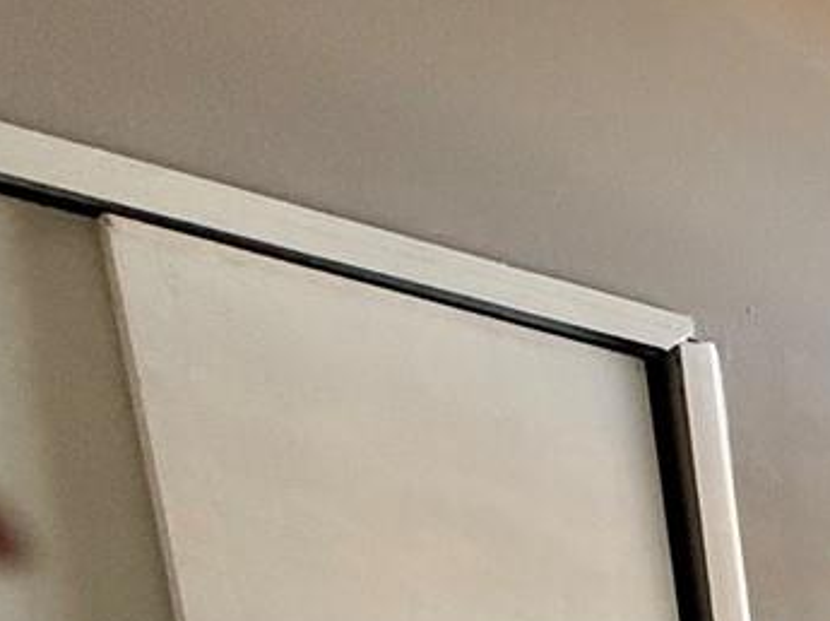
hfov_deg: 16.6
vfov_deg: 16.8
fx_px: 1557
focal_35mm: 65
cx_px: 1862
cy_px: 1249
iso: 100
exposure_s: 1/99
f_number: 2.2
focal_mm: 2.22
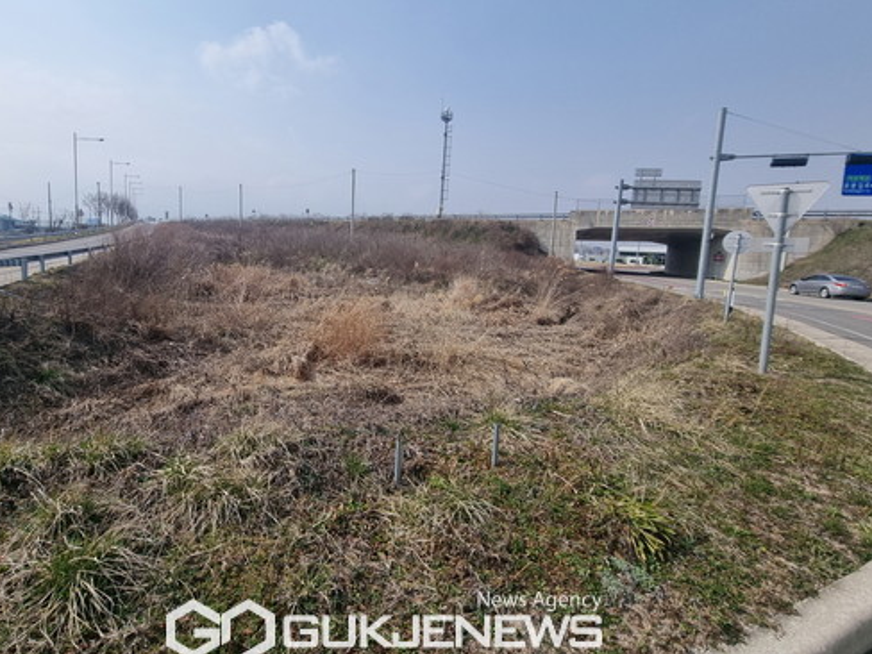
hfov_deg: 93.5
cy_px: 286
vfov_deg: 77.8
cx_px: 359
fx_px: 403
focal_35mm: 16
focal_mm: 2.2
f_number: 2.2
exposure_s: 1/3472
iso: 50
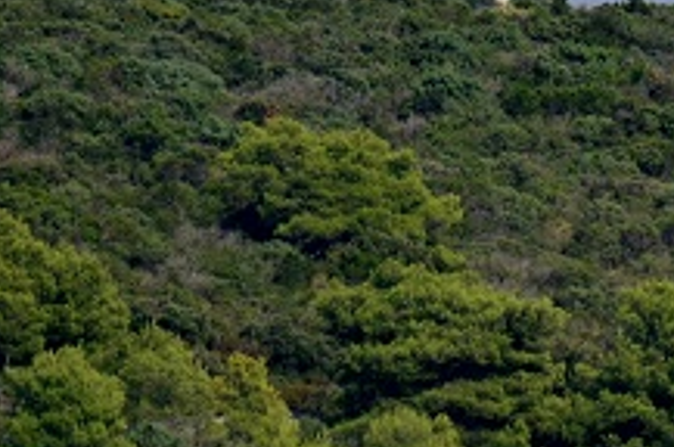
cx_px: 632
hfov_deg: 1.0
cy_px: -225
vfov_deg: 0.7
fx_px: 38678
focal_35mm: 2069
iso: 400
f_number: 5.6
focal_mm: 300
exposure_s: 1/2500
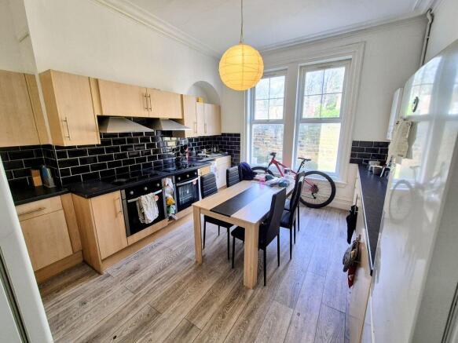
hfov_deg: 106.2
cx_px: 229
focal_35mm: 13
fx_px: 172
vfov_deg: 89.9
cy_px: 172
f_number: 2.2
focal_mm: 2.2
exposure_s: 1/50
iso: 64
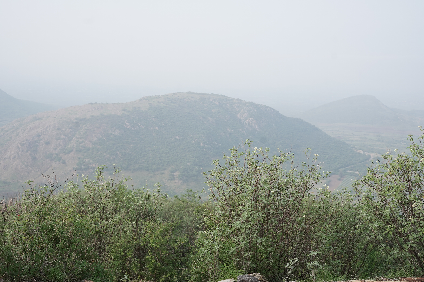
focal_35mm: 50
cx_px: 212
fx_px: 589
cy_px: 141
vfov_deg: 27.0
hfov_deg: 39.6
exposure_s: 1/640
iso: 400
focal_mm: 50
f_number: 5
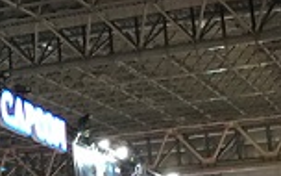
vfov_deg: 10.0
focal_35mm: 131
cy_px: 67
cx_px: -113
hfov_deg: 15.0
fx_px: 1003
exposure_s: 1/20
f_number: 2.2
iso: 200
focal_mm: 4.15
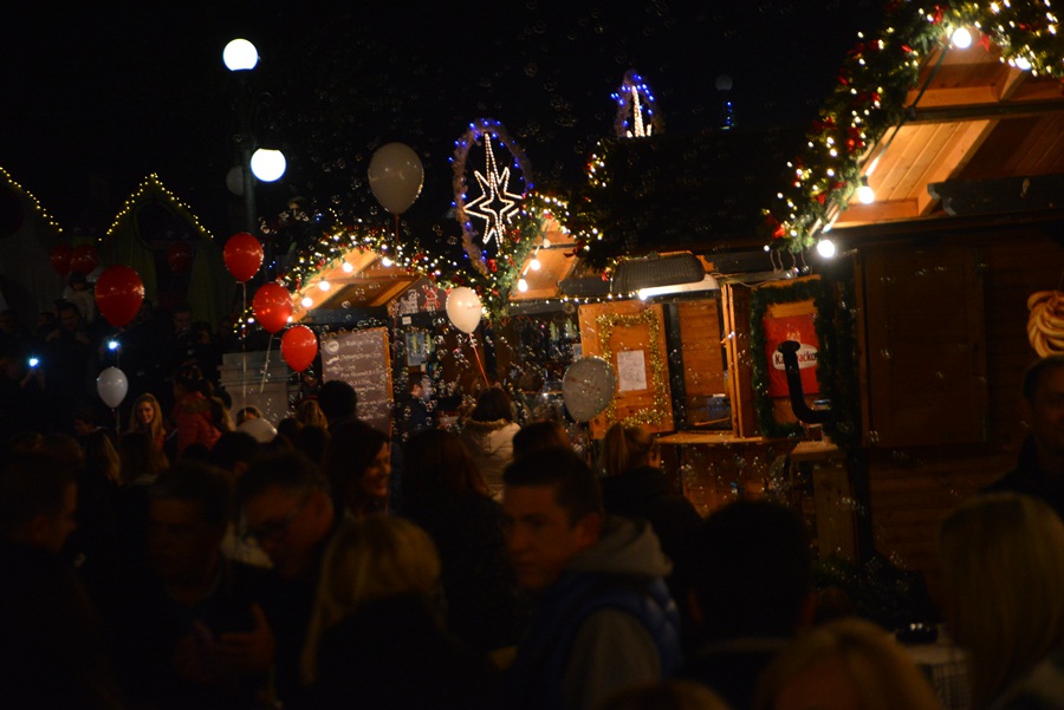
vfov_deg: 14.4
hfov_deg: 21.4
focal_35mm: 95
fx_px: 2809
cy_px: 355
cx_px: 532
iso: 2500
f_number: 5.6
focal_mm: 95
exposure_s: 1/80
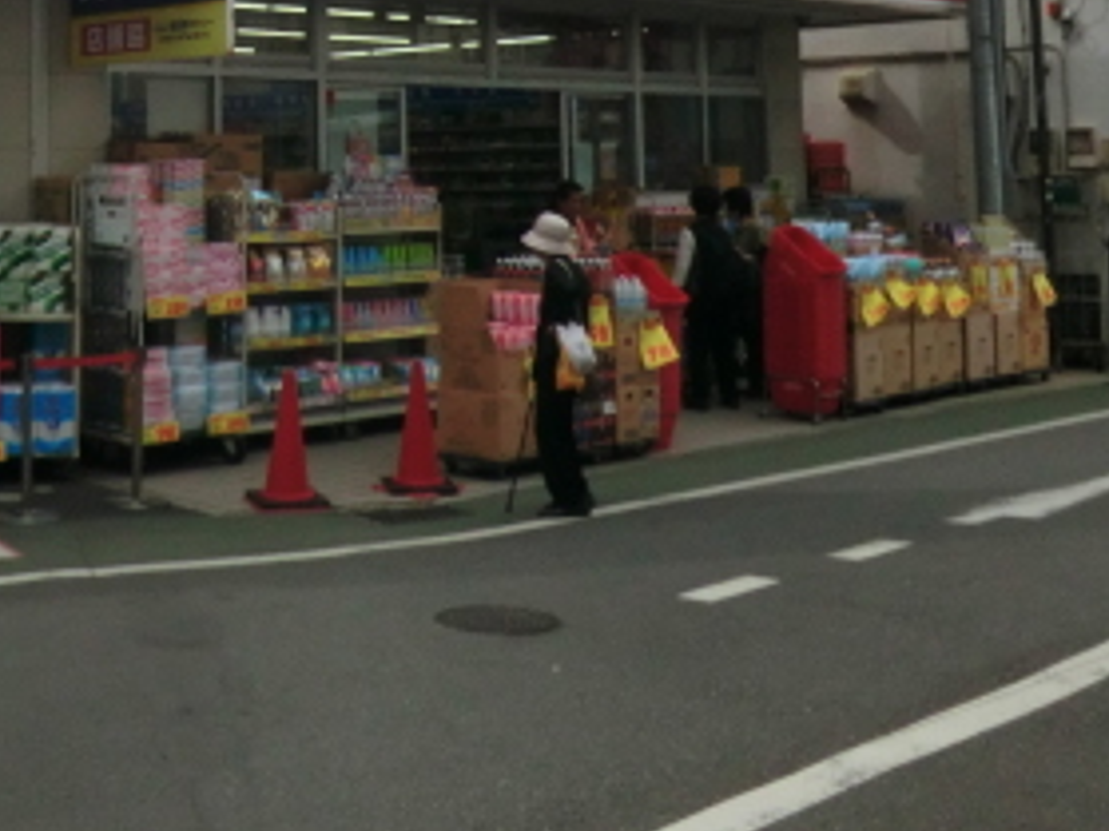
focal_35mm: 55
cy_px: -64
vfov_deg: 24.9
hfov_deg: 33.7
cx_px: 187
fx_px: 1761
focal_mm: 4.3
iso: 80
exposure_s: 1/320
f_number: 7.5
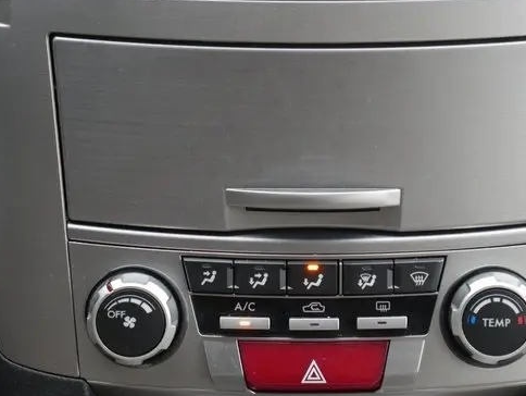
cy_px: 233
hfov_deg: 17.7
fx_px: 1688
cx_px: 309
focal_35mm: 111
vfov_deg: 13.4
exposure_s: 1/100
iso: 1600
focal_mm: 42
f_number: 5.6
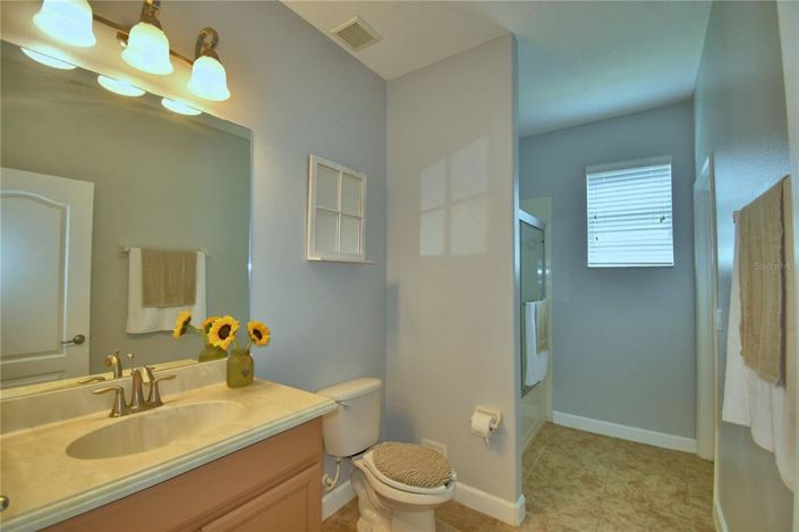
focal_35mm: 15
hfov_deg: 100.4
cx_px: 400
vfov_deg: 77.2
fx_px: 333
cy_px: 266
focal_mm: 10
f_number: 4.5
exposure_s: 1/50
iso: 200
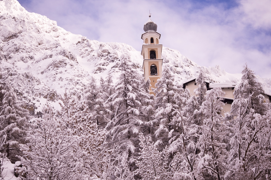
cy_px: 83
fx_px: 1339
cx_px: 129
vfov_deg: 7.7
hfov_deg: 11.6
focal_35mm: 178
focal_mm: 150
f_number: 5
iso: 500
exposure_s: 1/4000
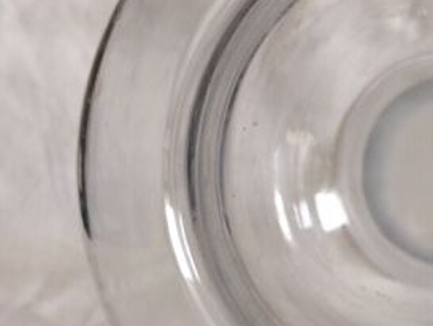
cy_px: 172
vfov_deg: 21.6
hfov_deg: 26.7
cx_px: 454
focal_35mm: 68
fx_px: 851
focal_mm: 4.15
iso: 32
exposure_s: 1/50
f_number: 2.2
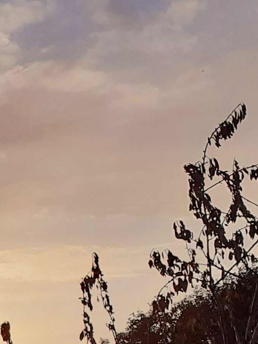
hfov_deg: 11.3
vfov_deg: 14.7
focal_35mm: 124
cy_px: 531
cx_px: -175
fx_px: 1232
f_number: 1.9
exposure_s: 1/3333
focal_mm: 3.6
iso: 40
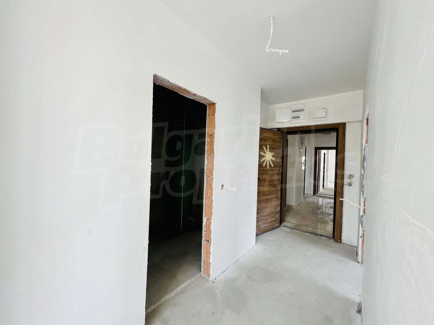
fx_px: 163
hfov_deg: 106.2
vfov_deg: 89.9
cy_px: 162
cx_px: 217
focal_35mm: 13
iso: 100
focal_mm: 1.57
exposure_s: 1/99
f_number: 1.8
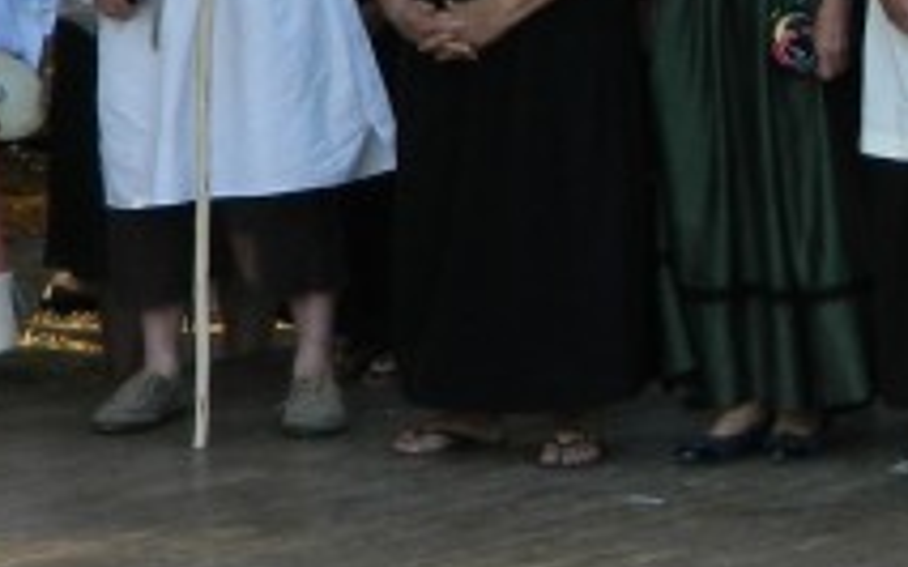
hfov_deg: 12.3
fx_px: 3909
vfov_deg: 8.3
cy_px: 34
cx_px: 1577
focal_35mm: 158
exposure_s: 1/160
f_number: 3.2
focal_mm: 5.6
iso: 80
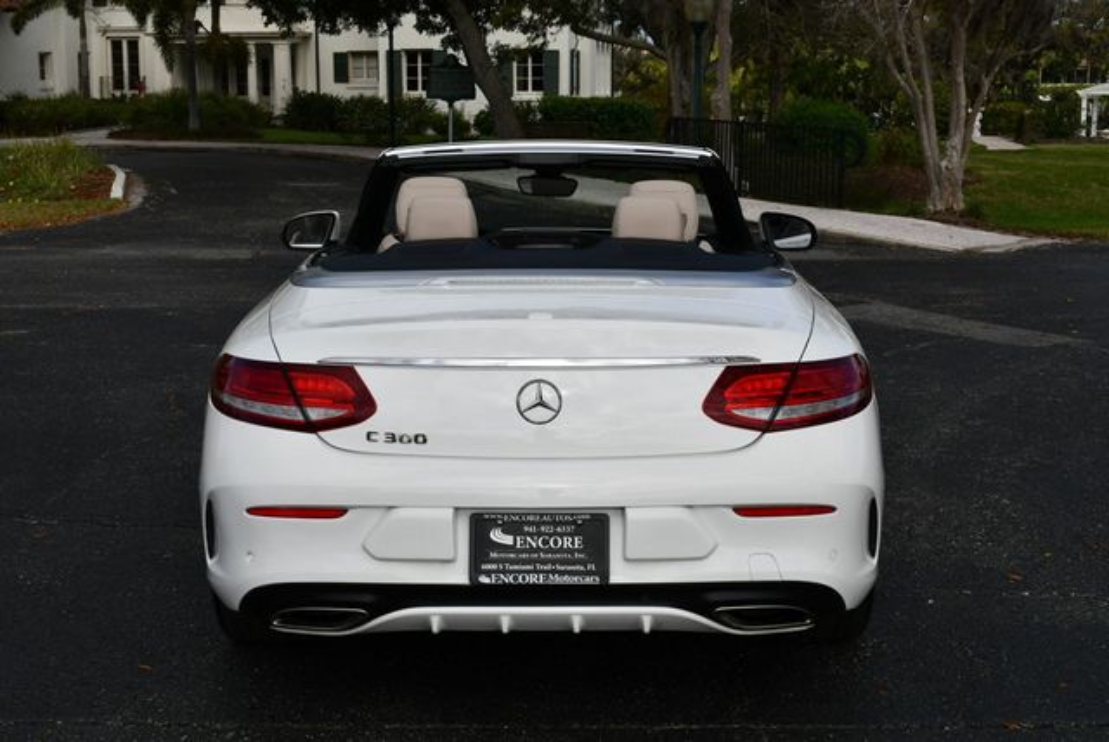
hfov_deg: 35.6
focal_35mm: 56
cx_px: 554
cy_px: 371
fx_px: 1727
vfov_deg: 24.2
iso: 100
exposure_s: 1/320
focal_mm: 28
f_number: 9
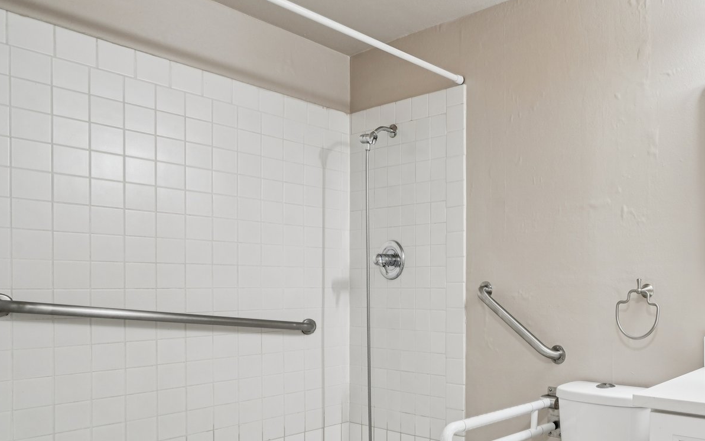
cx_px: 588
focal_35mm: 28
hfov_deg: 59.8
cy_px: 296
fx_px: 538
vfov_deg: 43.9
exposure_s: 1/5
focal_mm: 16
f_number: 8
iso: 400
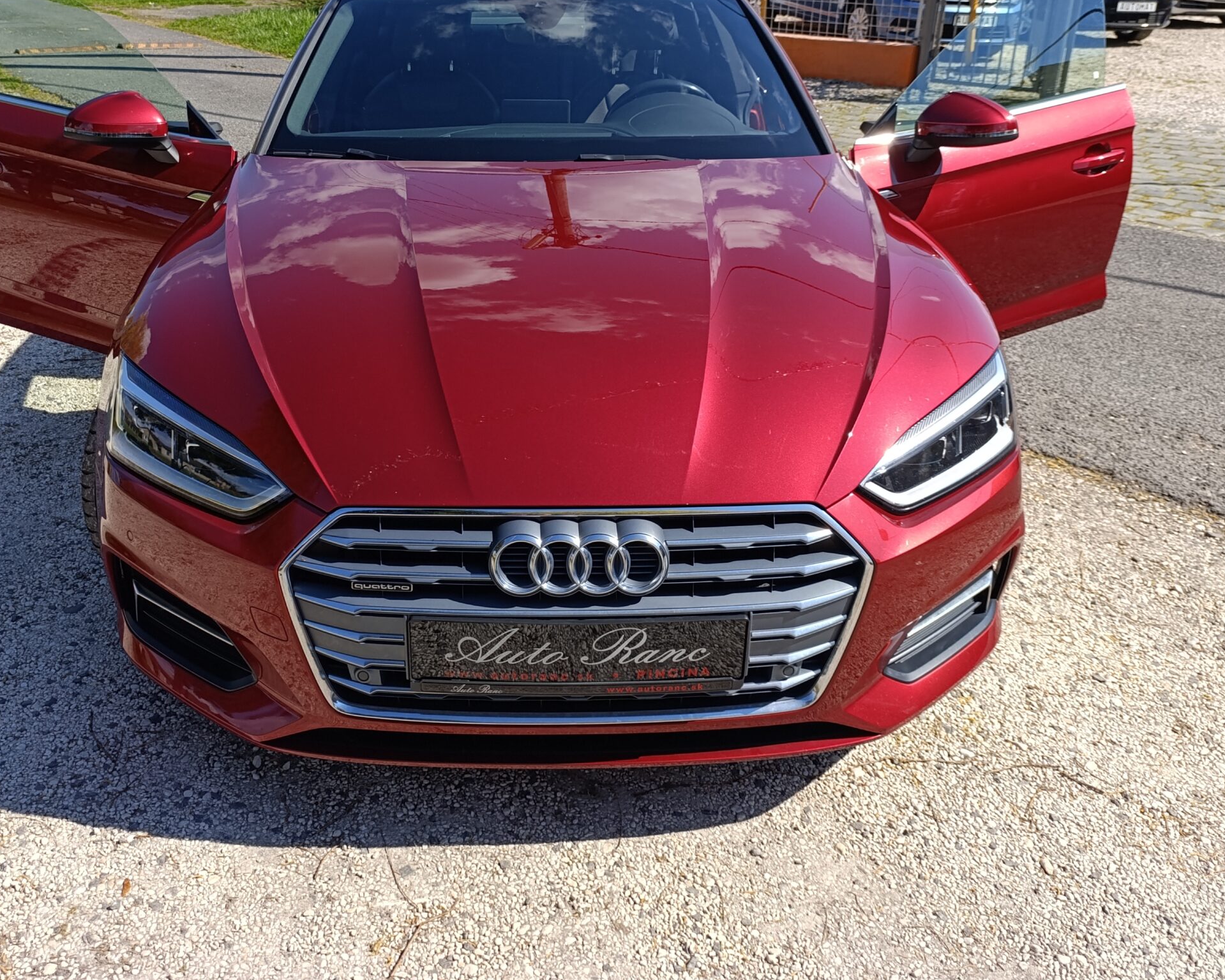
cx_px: 526
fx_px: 1088
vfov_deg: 48.2
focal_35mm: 30
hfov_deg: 58.5
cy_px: 386
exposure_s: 1/538
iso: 50
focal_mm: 6.14
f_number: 1.6
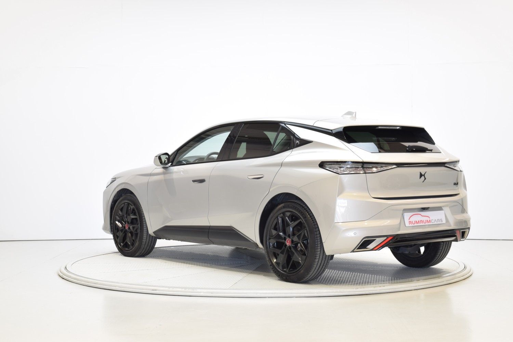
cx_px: 256
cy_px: 171
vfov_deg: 23.8
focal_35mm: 57
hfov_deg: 35.1
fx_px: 812
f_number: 11
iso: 100
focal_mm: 38
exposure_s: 1/2.5
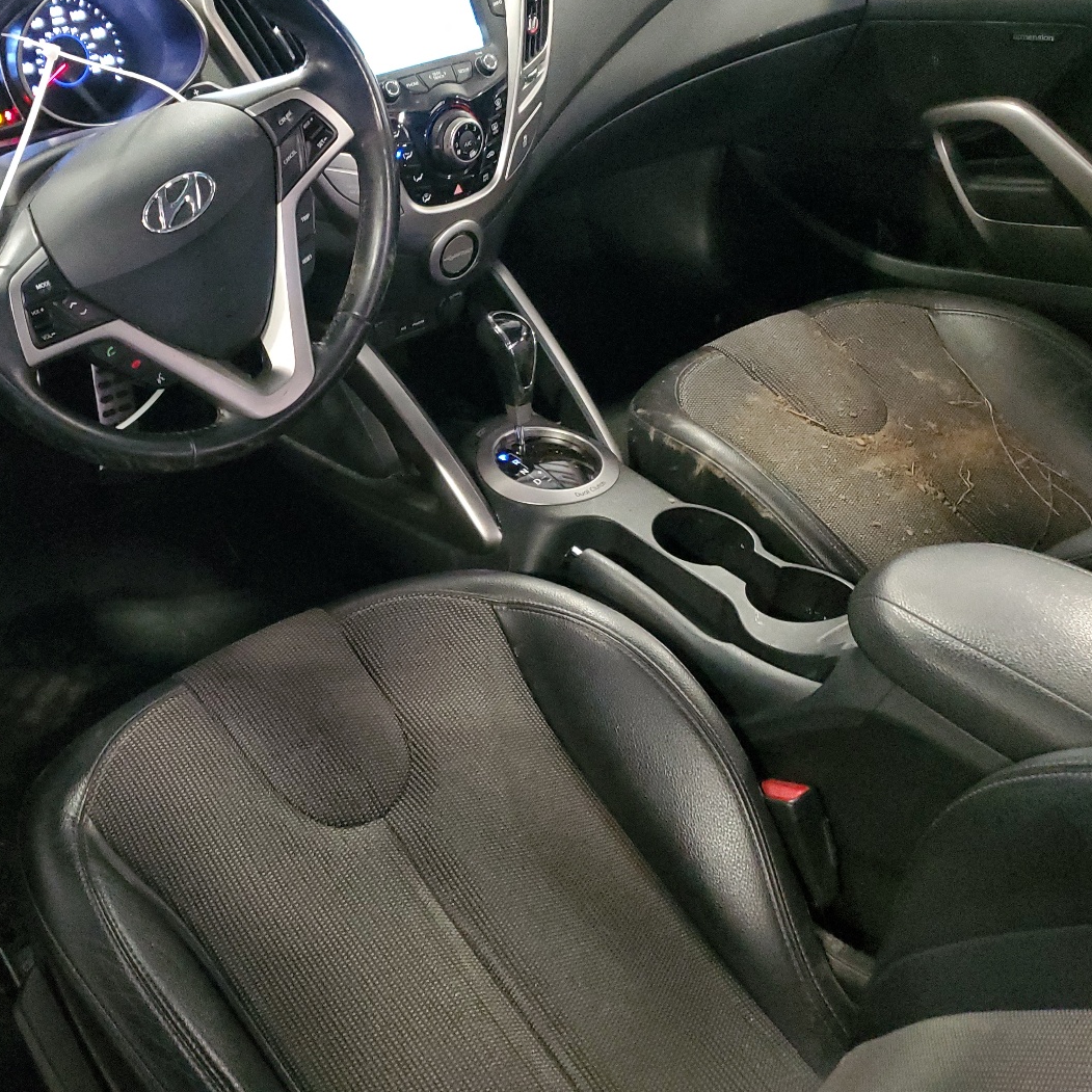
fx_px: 1249
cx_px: 307
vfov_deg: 47.1
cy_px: 471
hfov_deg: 45.9
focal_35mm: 35
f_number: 1.5
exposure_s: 1/15
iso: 621
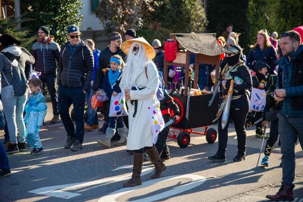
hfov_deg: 23.6
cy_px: 101
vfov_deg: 15.9
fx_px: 724
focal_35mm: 86
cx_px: 152
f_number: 4
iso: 500
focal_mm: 86
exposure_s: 1/1000
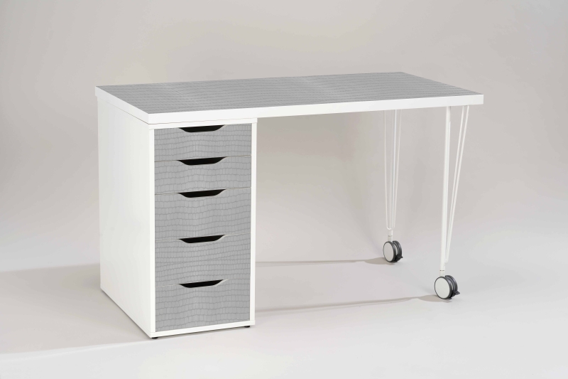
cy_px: 190
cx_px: 284
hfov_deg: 23.9
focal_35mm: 85
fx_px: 1341
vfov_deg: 16.1
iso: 100
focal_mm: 85
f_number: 8
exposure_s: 1/100
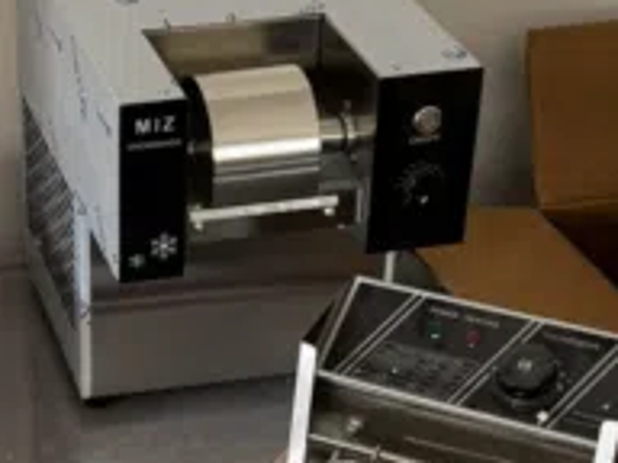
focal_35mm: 80
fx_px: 1428
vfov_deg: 18.1
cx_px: 93
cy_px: 421
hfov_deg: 23.9
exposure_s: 1/78
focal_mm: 6.76
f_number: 1.78
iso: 200
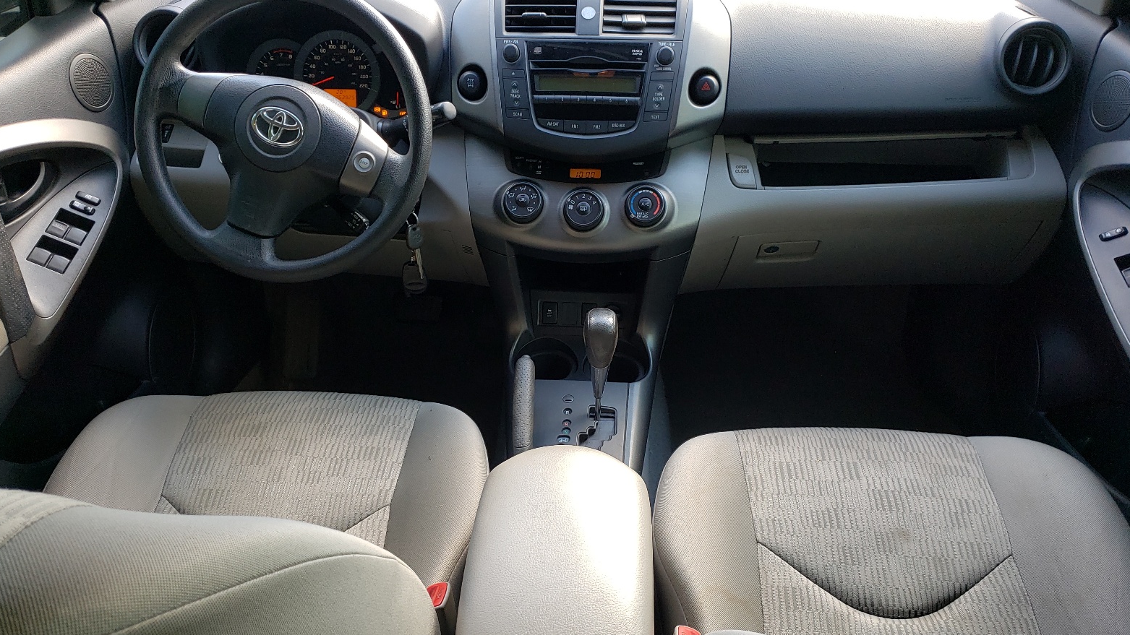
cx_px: 568
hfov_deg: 66.1
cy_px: 364
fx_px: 869
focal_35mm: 29
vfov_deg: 40.1
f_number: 1.5
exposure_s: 1/141
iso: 50
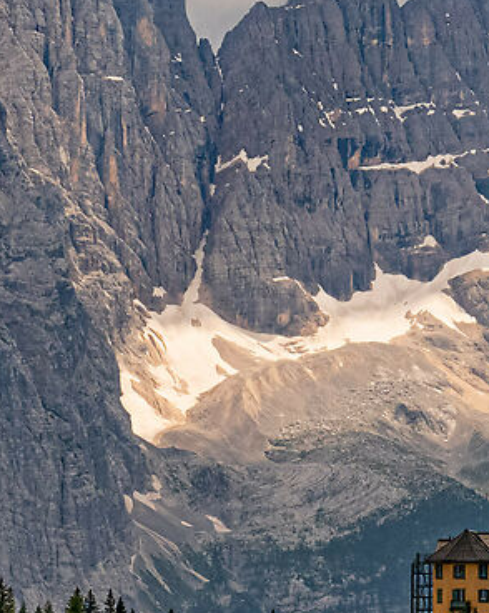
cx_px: 620
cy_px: 621
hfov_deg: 5.2
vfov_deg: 6.6
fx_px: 5323
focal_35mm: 294
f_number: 8
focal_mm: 48
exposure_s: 1/1600
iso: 250
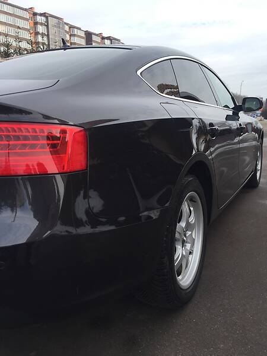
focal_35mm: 29
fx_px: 298
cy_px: 178
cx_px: 134
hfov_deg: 48.2
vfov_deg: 61.7
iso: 32
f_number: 2.2
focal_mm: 4.2
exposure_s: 1/719
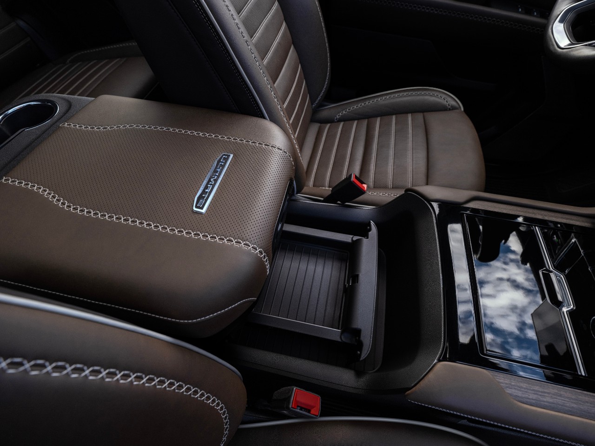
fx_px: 292
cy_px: 223
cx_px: 298
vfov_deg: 74.7
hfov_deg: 91.1
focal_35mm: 17
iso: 1000
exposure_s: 1/100
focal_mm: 22.1
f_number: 6.4
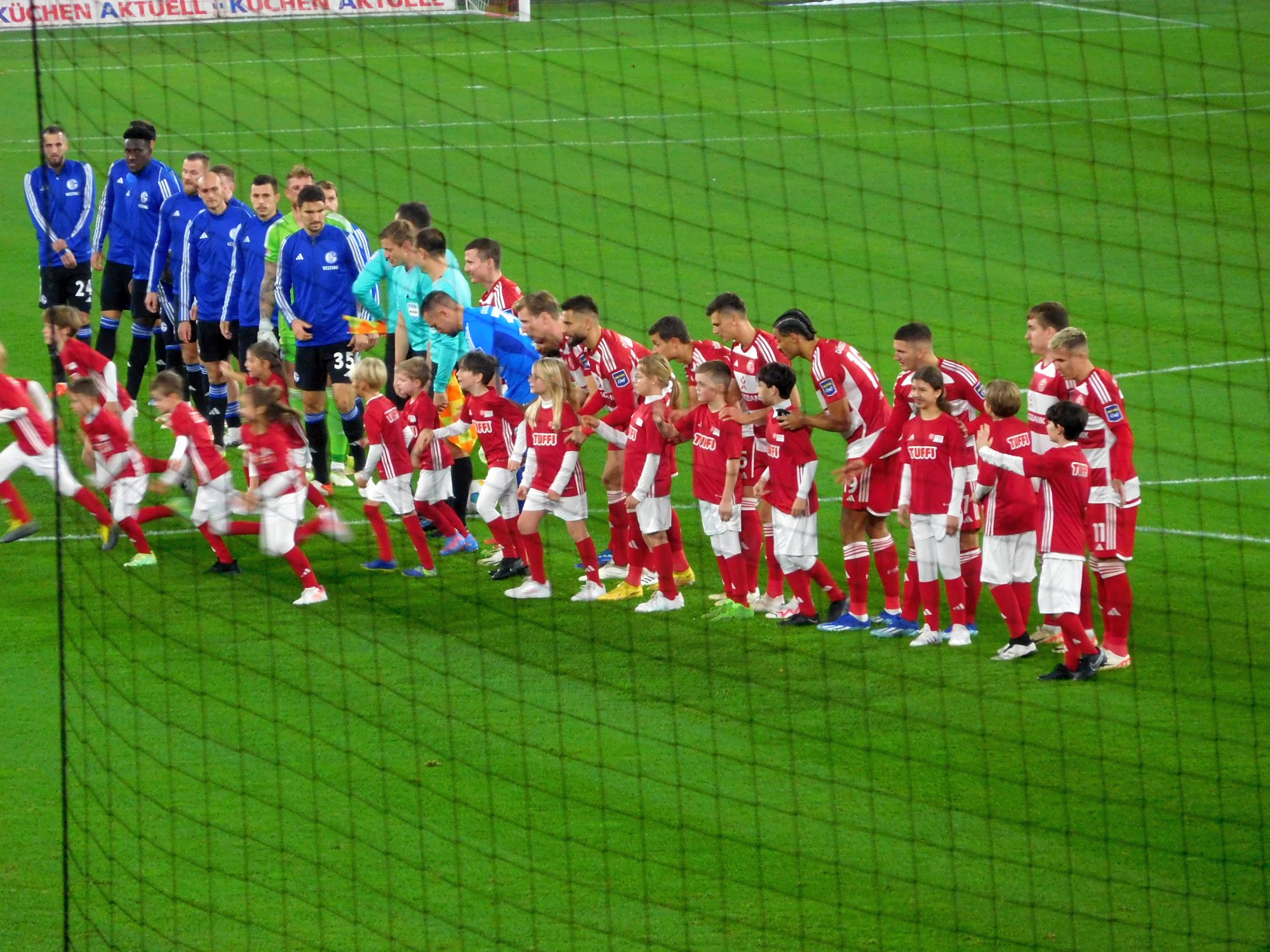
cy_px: 476
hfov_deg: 5.7
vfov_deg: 4.2
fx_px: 12841
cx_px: 635
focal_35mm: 350
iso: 400
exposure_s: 1/60
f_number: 6
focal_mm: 62.4
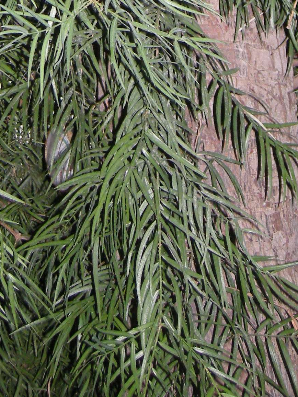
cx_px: 129
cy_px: -280
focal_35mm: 121
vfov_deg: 14.6
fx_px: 1389
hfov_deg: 12.2
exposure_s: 1/60
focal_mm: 7.5
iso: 167
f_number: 2.7
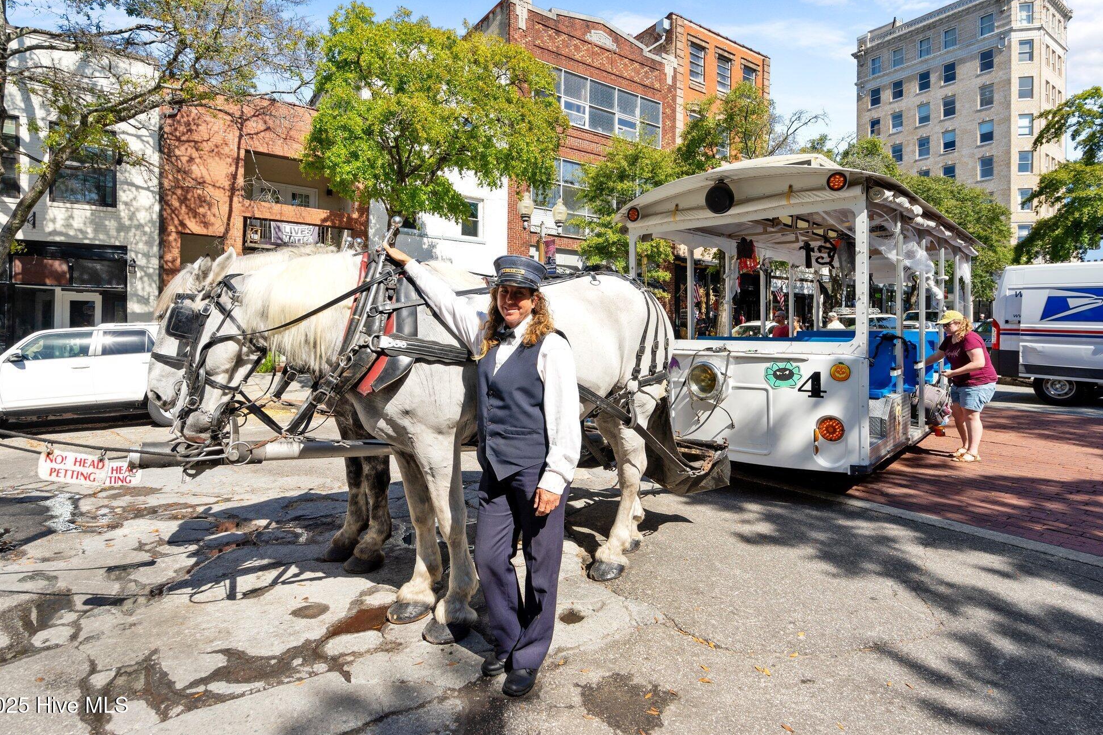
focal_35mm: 18
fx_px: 551
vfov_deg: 67.3
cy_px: 352
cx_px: 546
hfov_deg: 90.0
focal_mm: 17
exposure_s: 1/640
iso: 100
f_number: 5
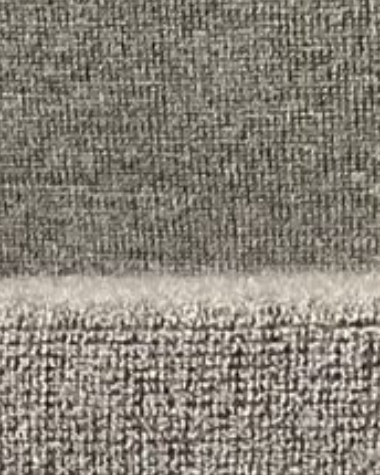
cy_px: 1088
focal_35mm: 213
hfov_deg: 7.2
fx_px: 2994
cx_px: -142
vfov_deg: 8.4
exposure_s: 1/60
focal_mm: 3.3
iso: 320
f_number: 2.4
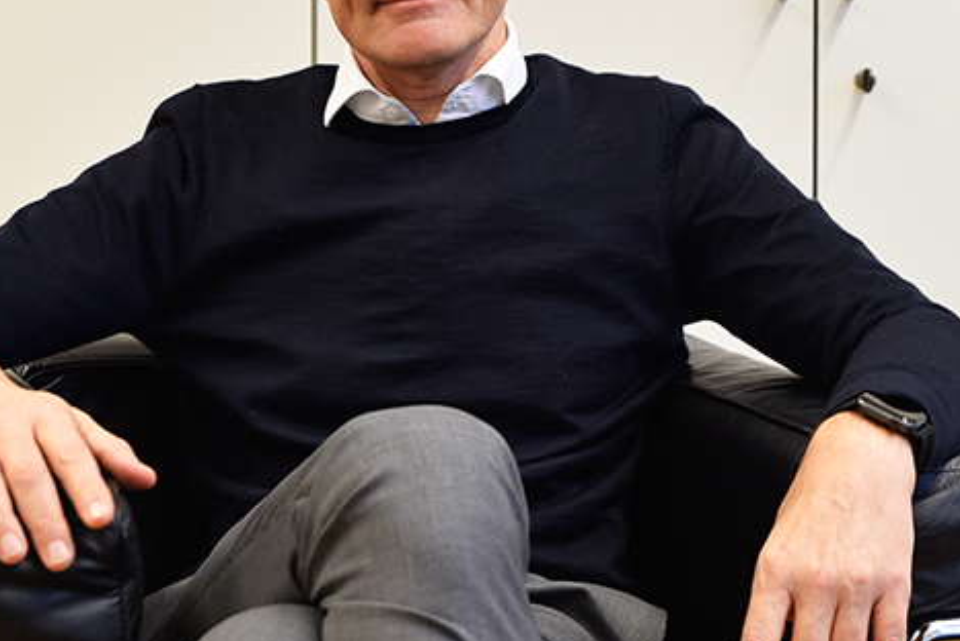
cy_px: 7
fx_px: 2455
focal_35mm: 92
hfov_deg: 22.1
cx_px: 574
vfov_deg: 14.7
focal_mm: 42
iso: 800
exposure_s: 1/60
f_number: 3.5
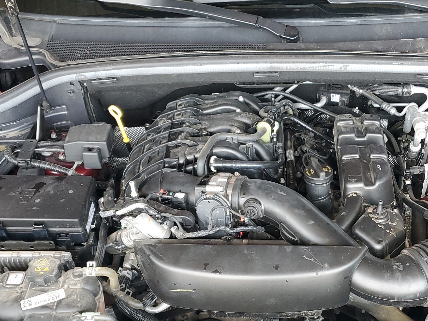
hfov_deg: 40.0
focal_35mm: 47
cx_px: 280
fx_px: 581
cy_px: 239
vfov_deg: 30.4
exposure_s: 1/120
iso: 96
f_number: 1.5
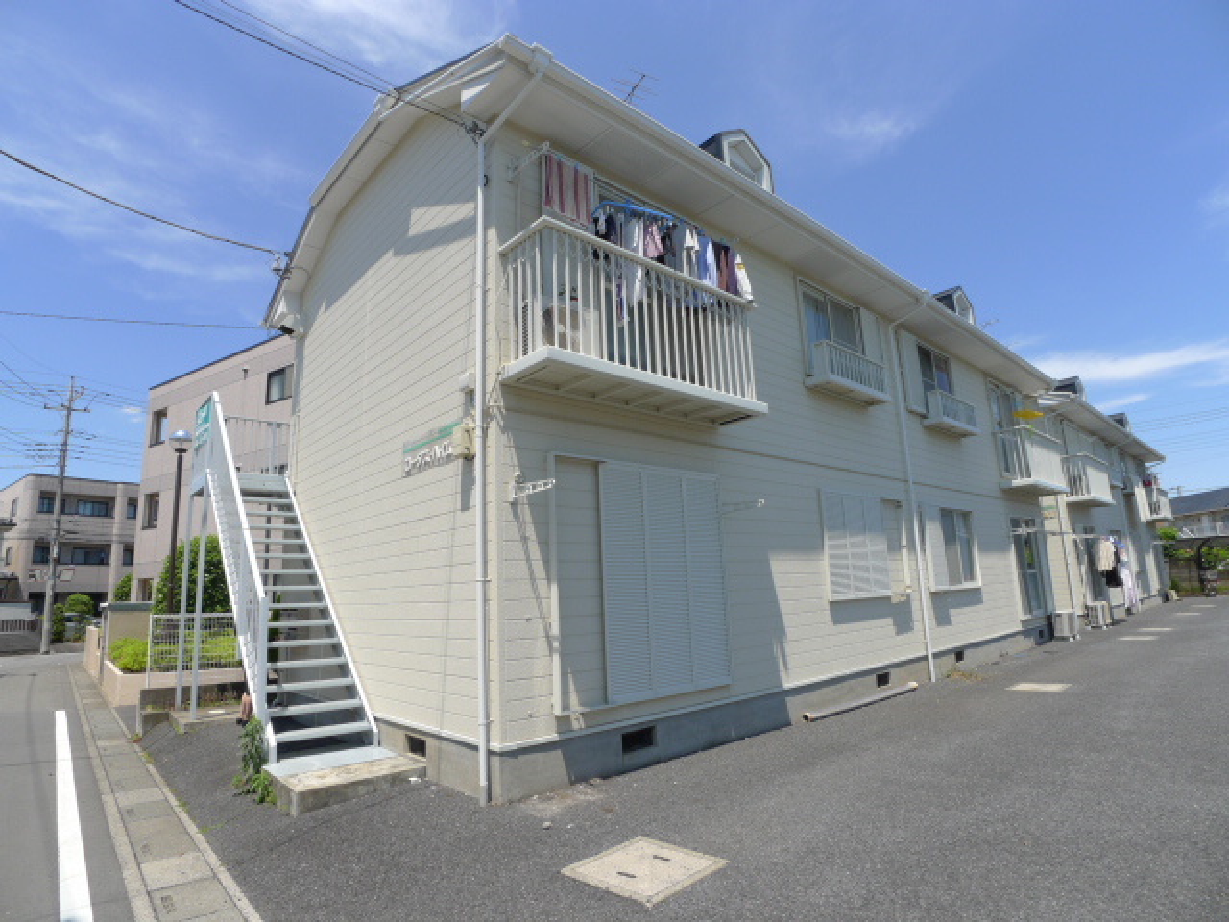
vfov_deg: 56.8
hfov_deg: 71.6
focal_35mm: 24
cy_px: 461
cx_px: 614
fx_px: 852
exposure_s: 1/640
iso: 80
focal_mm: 5.1
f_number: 4
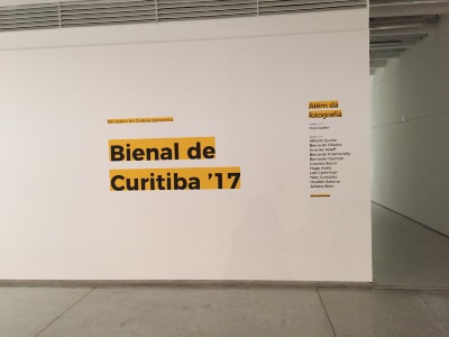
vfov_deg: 48.2
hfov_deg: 61.7
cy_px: 168
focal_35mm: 29
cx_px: 224
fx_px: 376
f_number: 2.2
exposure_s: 1/30
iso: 160
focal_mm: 4.15
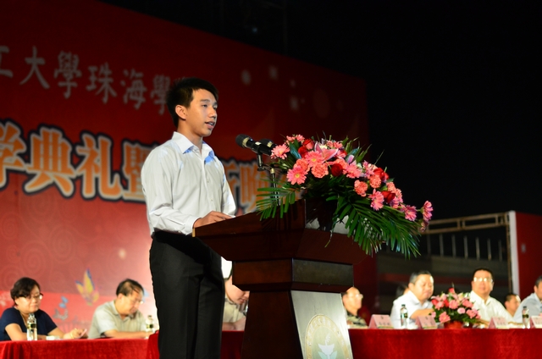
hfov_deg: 27.0
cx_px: 271
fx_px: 1127
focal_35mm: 75
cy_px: 180
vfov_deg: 18.1
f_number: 1.8
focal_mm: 50
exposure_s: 1/1250
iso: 1000
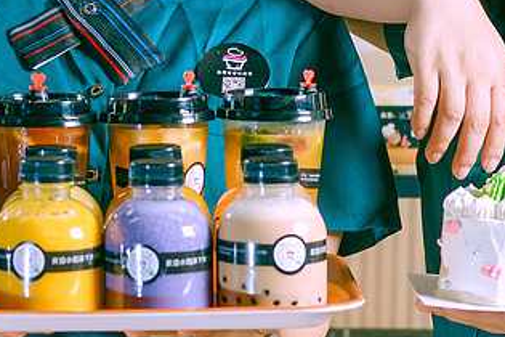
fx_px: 2847
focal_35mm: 203
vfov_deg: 6.7
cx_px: 80
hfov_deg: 10.1
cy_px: 26
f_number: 3.5
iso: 100
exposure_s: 1/125
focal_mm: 50
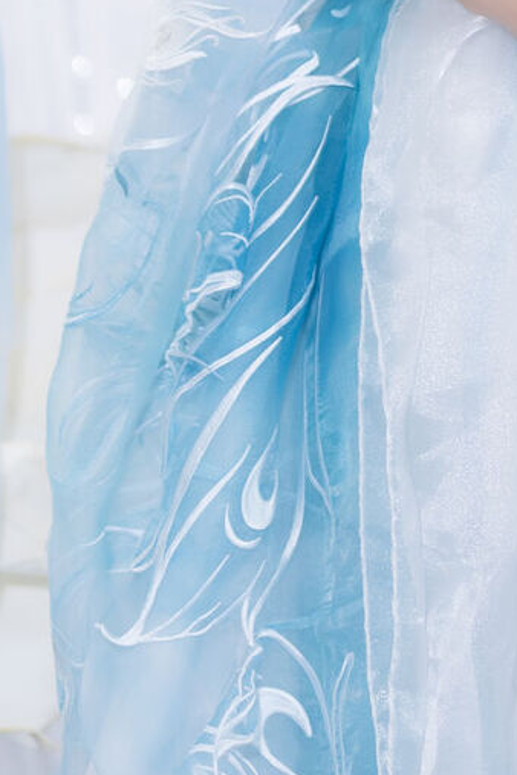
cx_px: 802
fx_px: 5687
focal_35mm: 264
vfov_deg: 7.7
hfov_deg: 5.2
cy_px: -391
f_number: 1.4
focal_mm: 85
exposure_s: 1/250
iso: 100
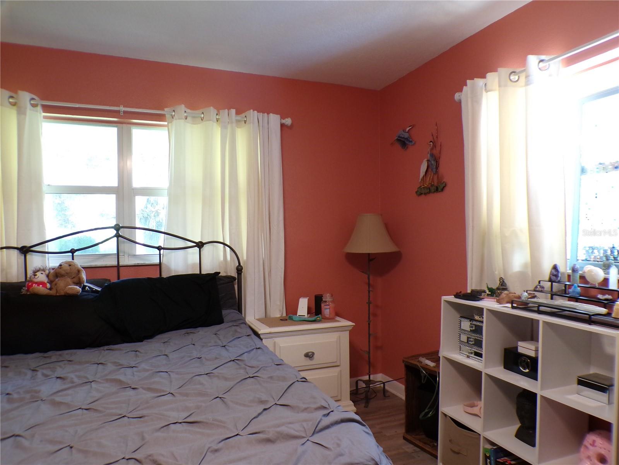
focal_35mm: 24
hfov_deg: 71.6
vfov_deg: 56.8
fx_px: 429
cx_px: 310
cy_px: 232
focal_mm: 4.3
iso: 239
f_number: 3
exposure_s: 1/17
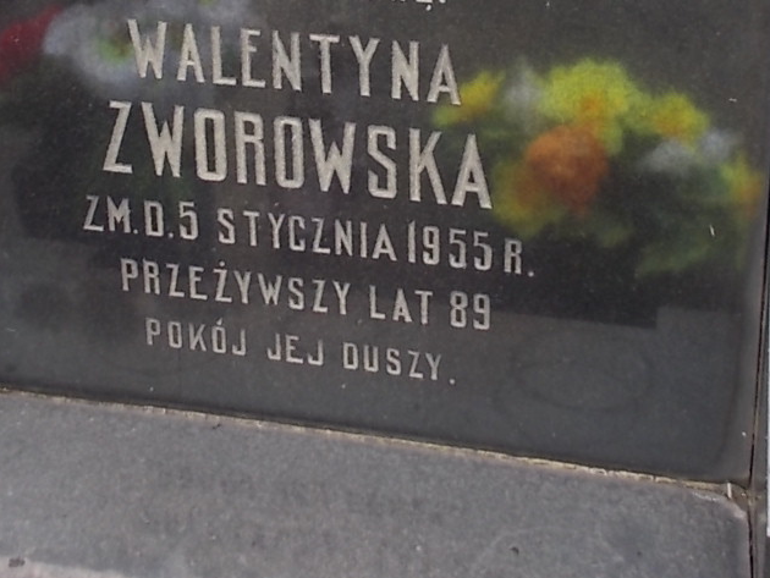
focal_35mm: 66
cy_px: -117
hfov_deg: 29.3
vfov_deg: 20.8
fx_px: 1469
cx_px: 330
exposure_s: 1/200
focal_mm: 4.6
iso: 80
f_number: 3.2
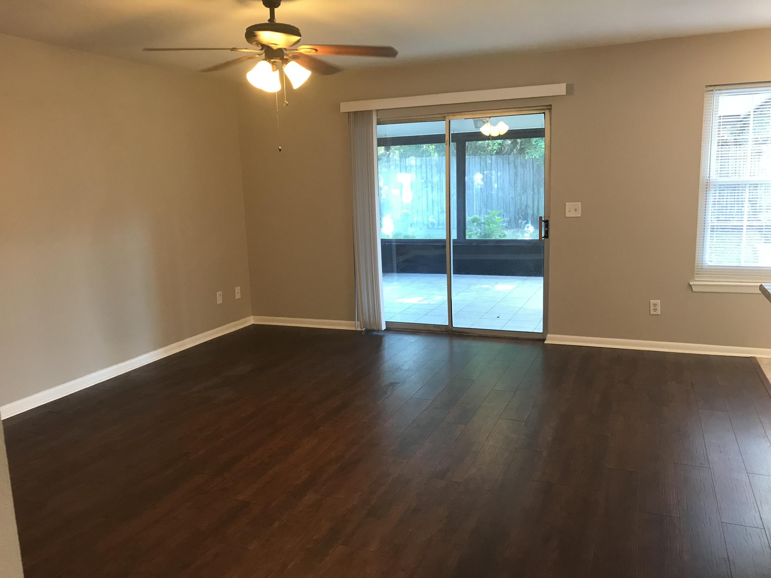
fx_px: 624
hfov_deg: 63.4
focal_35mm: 28
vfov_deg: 49.7
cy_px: 289
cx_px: 386
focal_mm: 3.99
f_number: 1.8
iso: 40
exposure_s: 1/20
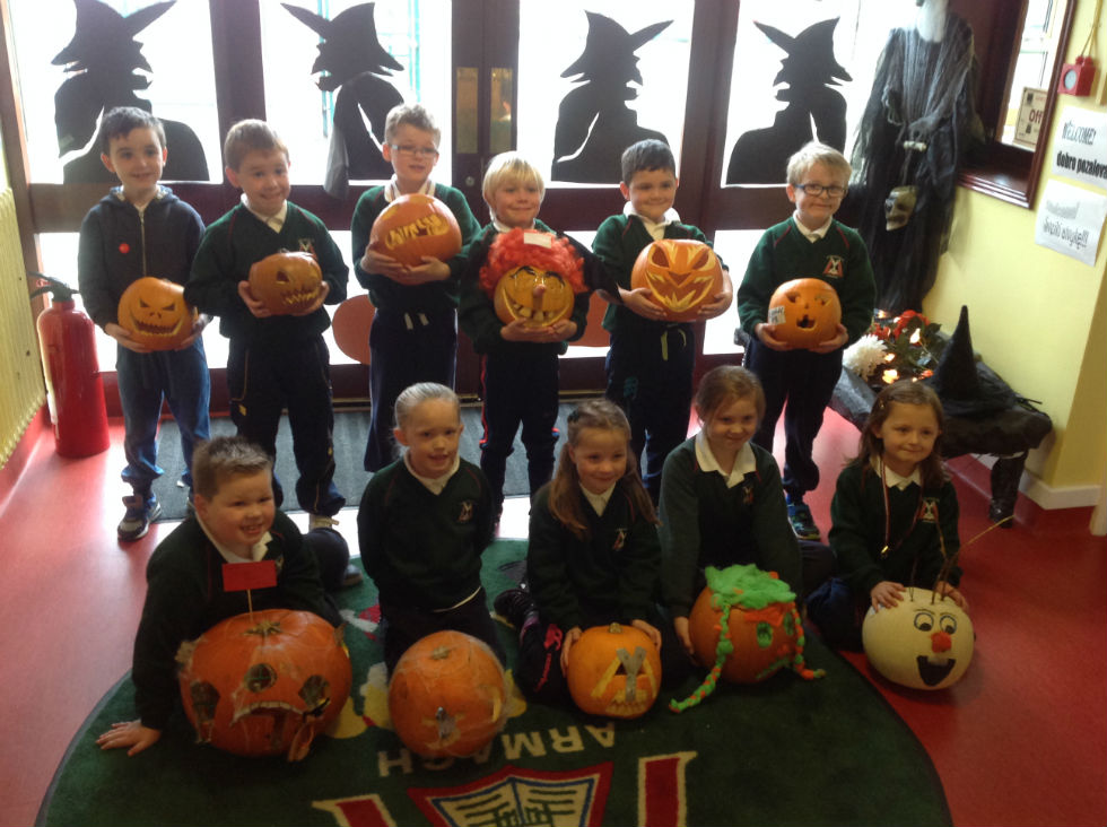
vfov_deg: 40.6
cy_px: 414
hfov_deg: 52.7
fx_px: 1118
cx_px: 554
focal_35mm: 35
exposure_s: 1/17
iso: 160
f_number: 2.4
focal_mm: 4.28
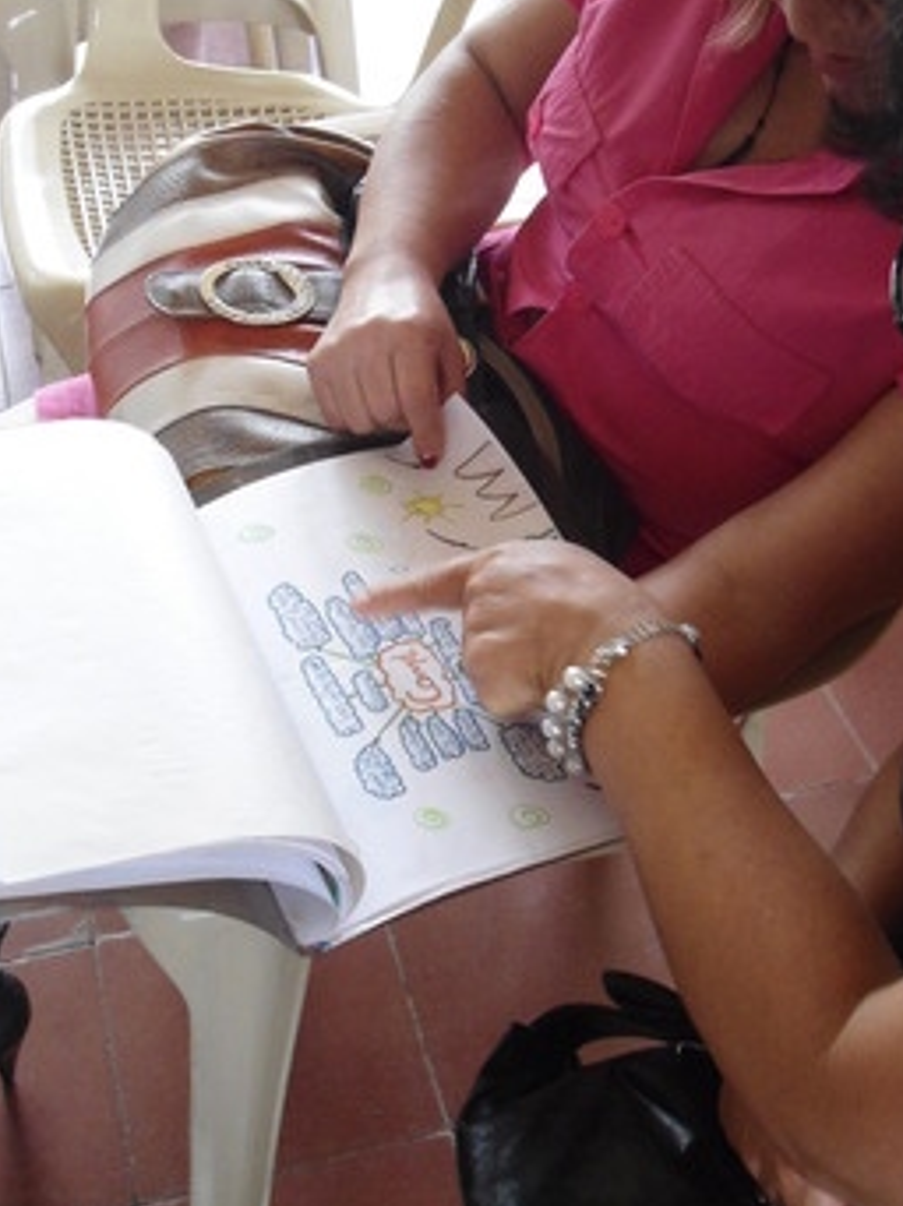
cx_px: 540
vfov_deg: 36.7
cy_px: 497
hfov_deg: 27.9
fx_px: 1811
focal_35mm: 52
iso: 400
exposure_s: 1/30
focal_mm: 6.7
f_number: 3.2
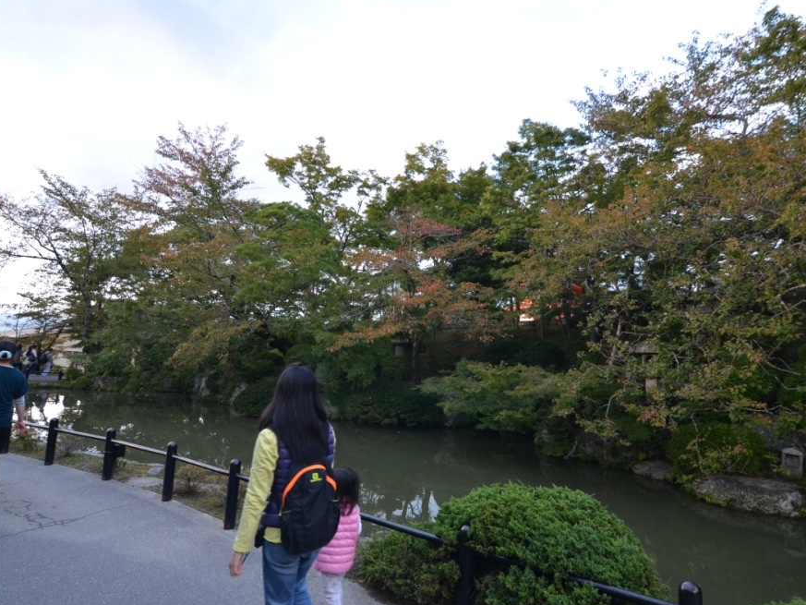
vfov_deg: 69.9
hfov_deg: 86.0
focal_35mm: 19
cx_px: 407
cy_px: 306
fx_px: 432
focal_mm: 11
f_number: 4.5
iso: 400
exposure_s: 1/80
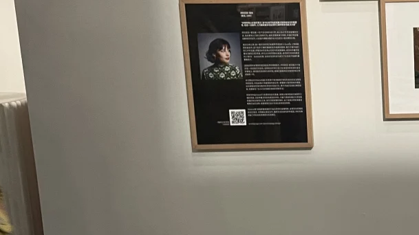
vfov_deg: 17.9
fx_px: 744
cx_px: 435
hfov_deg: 29.1
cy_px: 173
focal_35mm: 67
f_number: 1.6
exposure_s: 1/60
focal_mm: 4.2
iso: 160
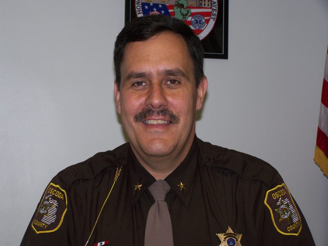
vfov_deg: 19.6
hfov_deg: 26.0
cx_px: 164
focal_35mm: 75
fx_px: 711
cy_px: 123
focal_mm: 12.4
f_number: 3.2
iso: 80
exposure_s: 1/80
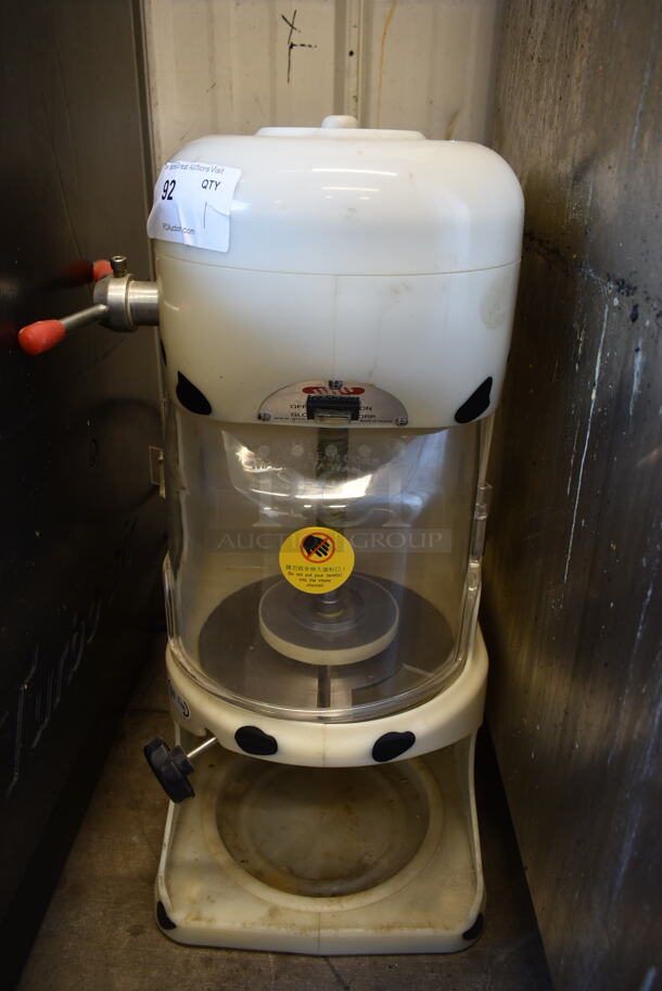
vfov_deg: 67.3
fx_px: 744
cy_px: 496
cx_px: 331
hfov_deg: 48.0
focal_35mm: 27
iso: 320
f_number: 3.5
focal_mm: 18
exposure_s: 1/30
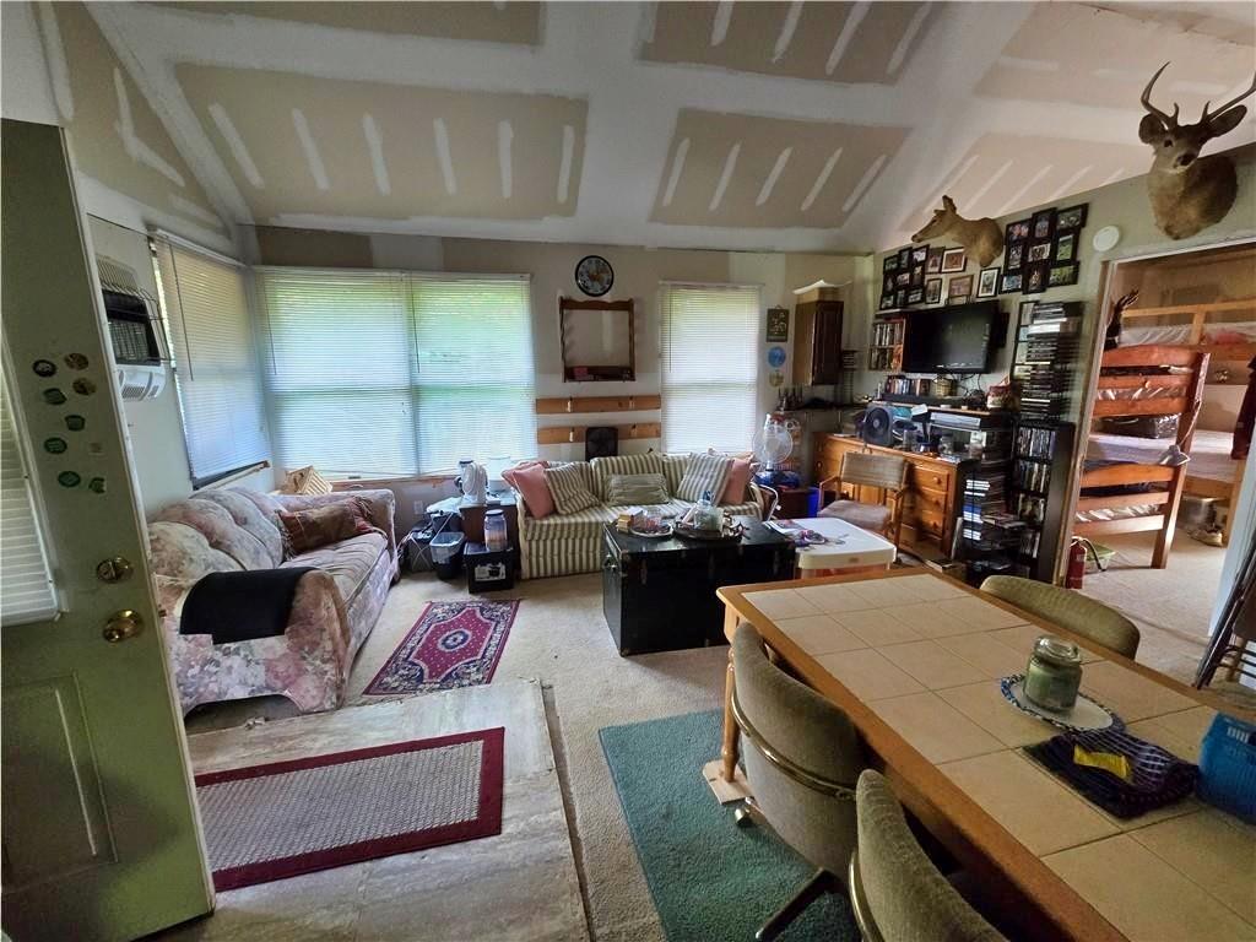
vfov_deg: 89.9
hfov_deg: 106.2
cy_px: 471
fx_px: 472
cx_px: 628
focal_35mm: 13
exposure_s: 1/60
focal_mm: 2.2
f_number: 2.2
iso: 500
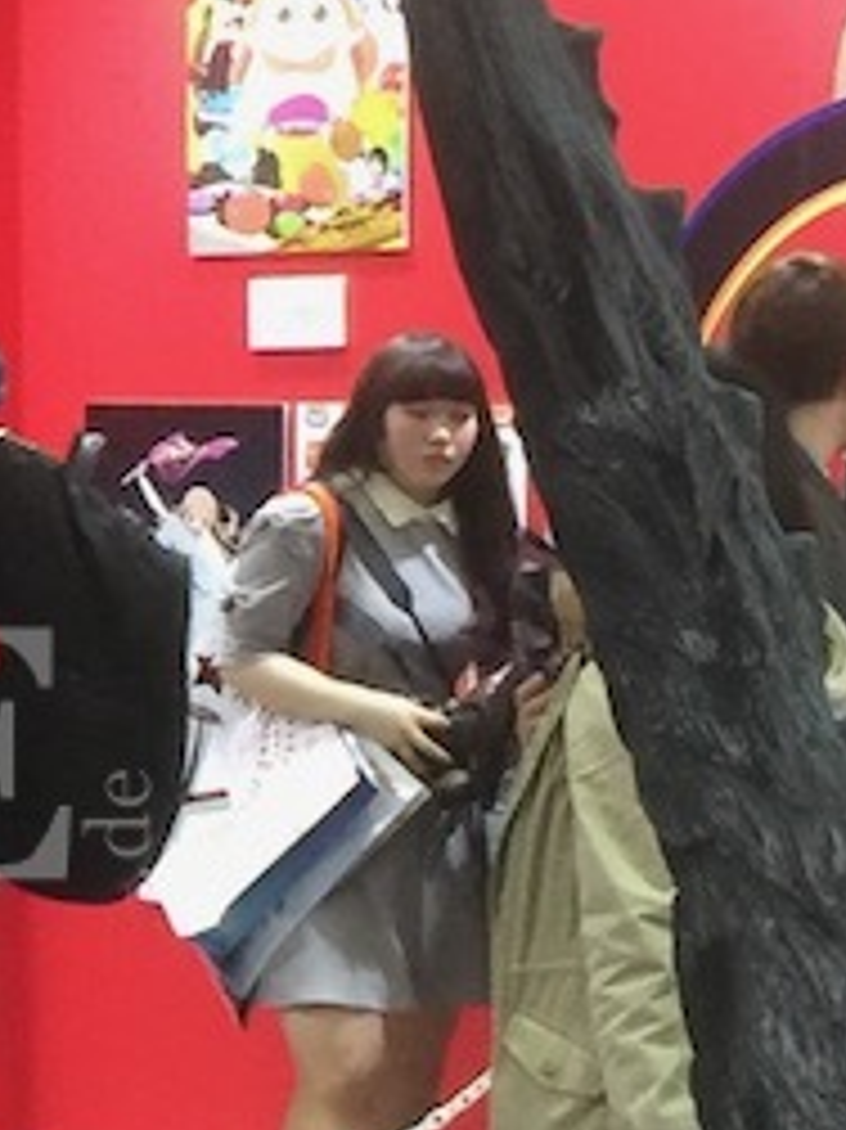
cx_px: -729
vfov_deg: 13.3
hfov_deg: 9.5
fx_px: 4827
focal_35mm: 148
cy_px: 752
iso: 64
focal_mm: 4.15
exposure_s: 1/15
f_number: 2.2
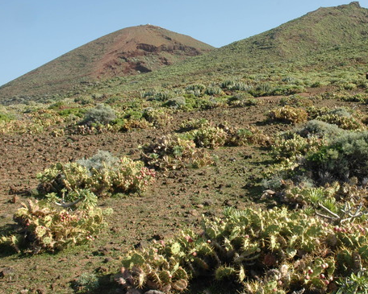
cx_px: 282
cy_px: 158
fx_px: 436
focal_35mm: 40
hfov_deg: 44.1
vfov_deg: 37.3
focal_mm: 18
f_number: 14
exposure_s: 1/100
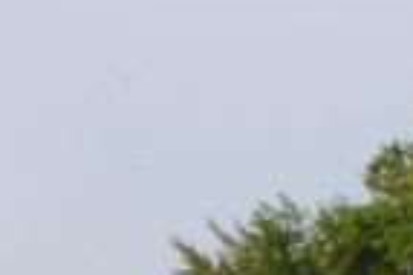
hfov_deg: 3.8
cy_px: 634
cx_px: -198
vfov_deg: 2.5
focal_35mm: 538
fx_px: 6165
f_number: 5.3
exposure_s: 1/130
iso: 100
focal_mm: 19.2
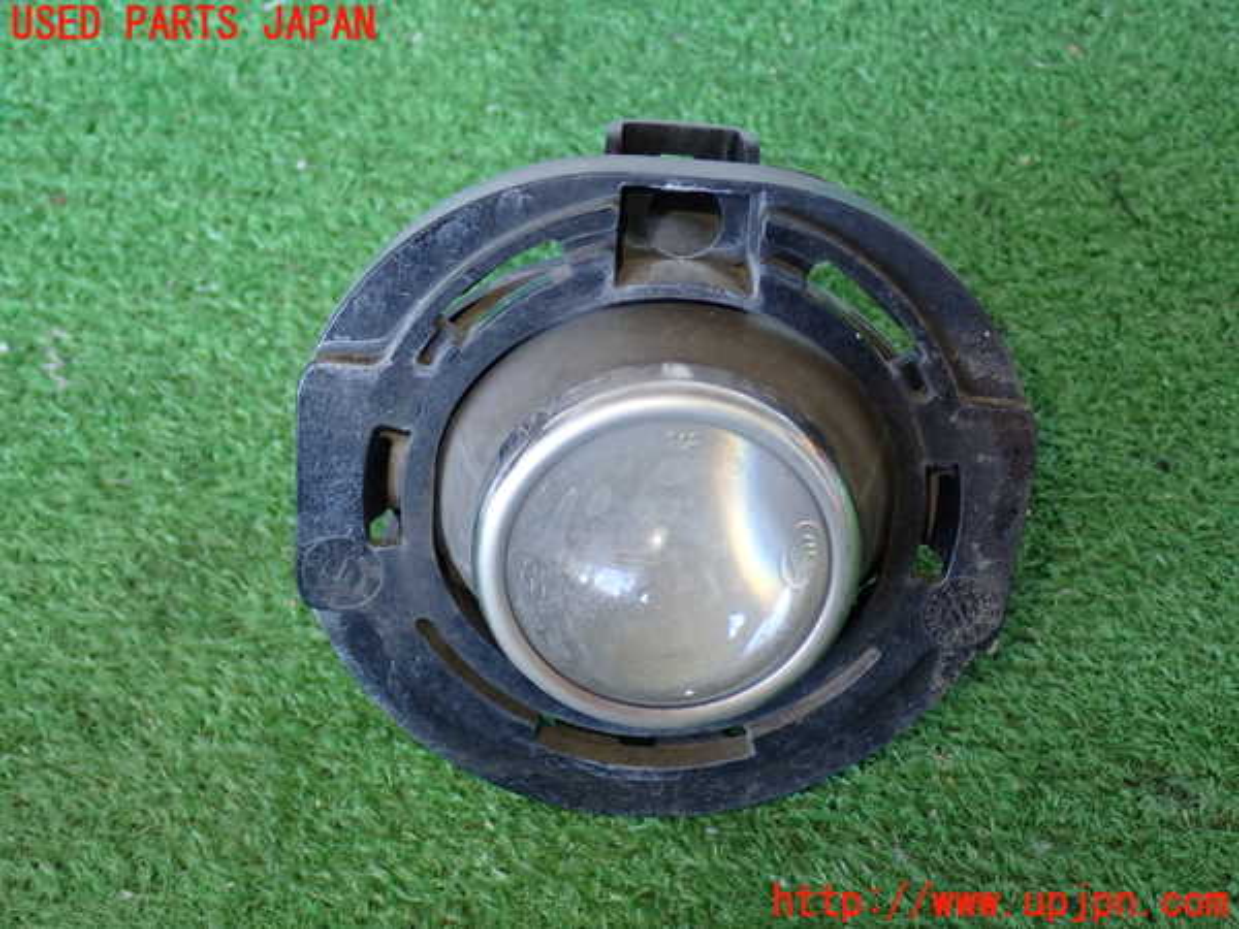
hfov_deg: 42.9
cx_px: 620
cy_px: 464
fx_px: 1575
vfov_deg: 32.9
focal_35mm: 44
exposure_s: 1/40
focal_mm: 7.84
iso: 320
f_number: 2.9
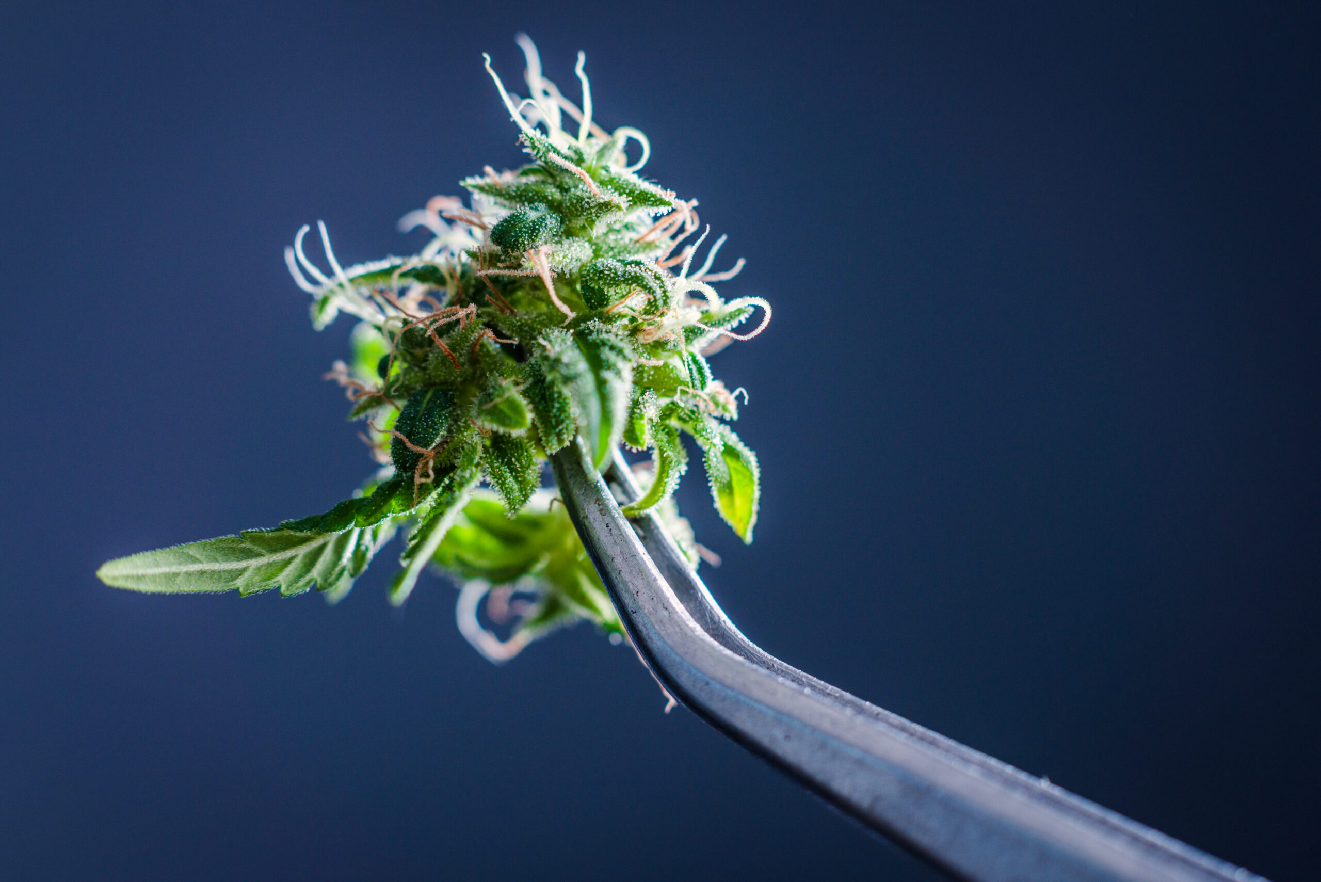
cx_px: 660
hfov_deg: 23.9
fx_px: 3120
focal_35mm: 85
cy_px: 441
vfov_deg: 16.1
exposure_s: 1/160
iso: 100
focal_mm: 85
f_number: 6.3
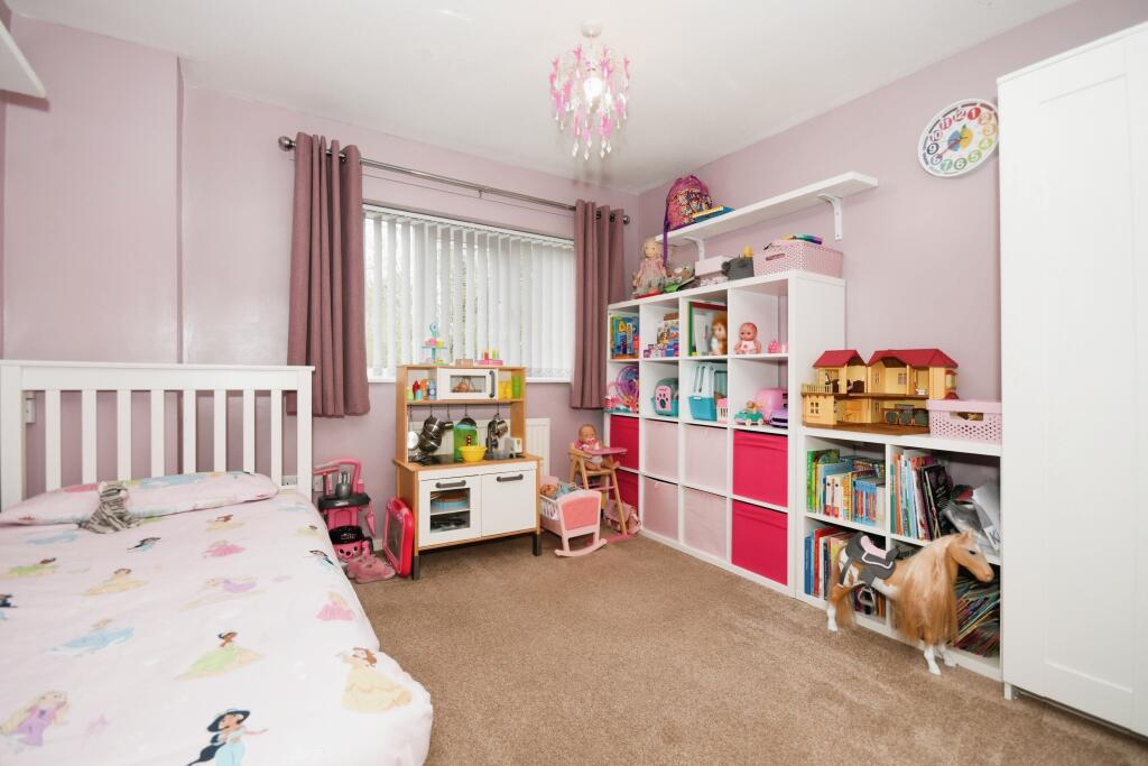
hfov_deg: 100.4
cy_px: 383
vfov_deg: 77.3
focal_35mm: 15
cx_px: 574
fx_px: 478
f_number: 8
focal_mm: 10
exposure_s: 1/60
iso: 400
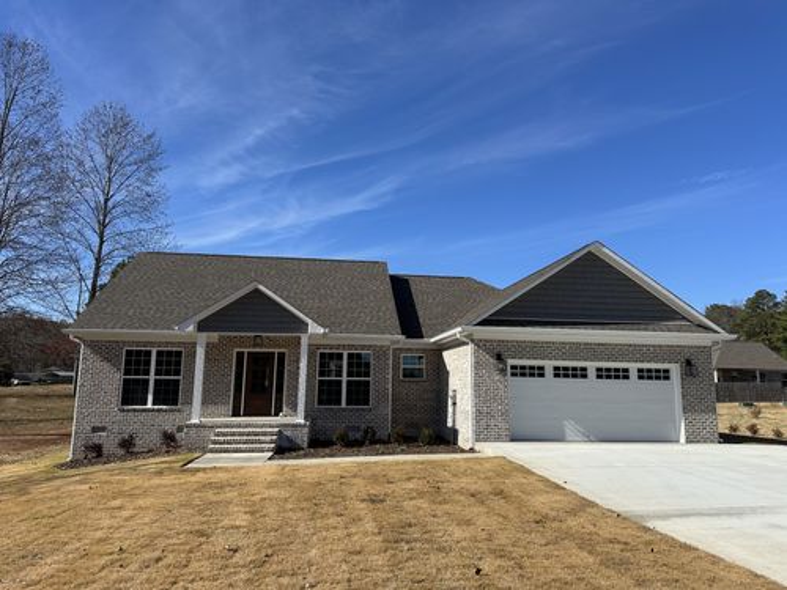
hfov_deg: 71.6
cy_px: 295
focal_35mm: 24
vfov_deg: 56.8
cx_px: 394
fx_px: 546
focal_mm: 6.86
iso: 80
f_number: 1.78
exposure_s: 1/4545
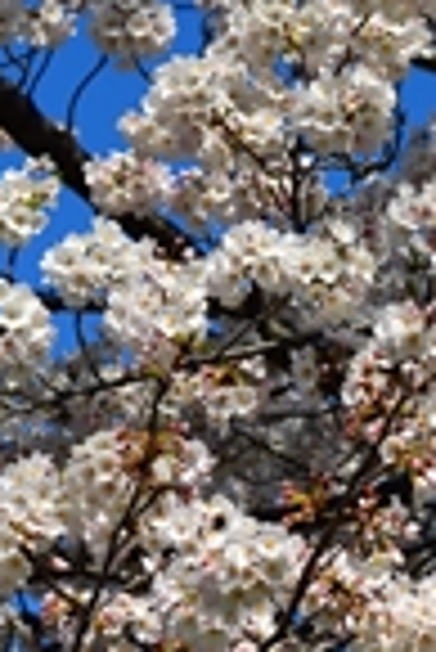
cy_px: 342
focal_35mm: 220
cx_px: 899
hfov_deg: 6.1
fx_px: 3987
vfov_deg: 9.3
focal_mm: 40
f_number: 4.2
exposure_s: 1/1600
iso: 125
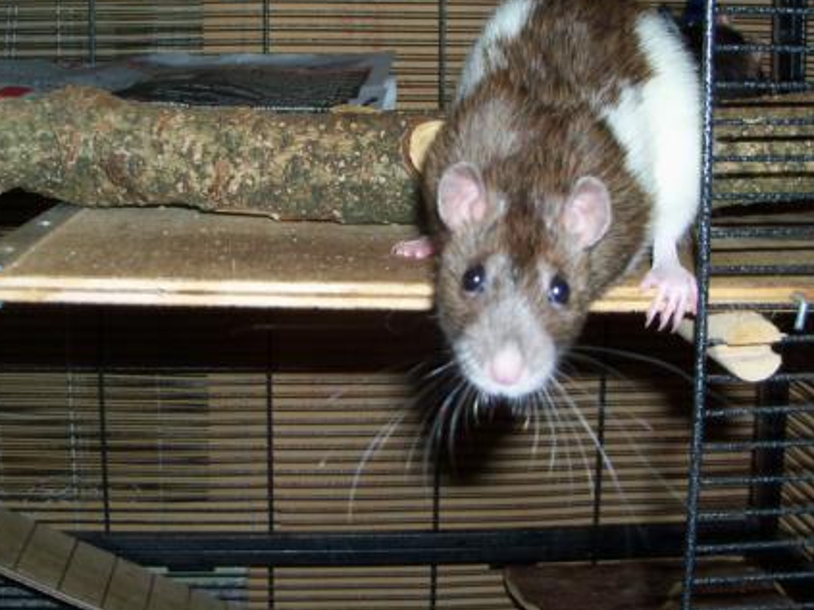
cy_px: 285
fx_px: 1246
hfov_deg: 36.0
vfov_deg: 27.5
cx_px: 312
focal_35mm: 53
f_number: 3
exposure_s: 1/30
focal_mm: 6.3
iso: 100
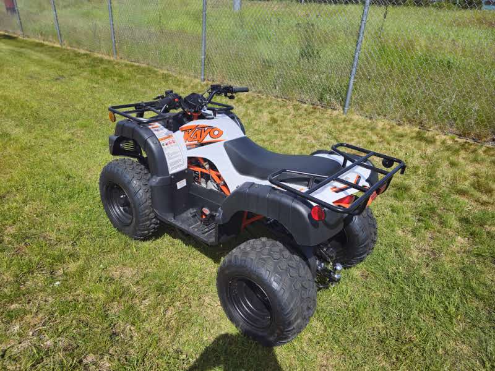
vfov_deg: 58.9
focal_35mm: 23
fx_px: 329
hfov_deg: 73.9
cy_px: 186
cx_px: 248
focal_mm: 6.3
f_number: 1.7
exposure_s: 1/897
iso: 10
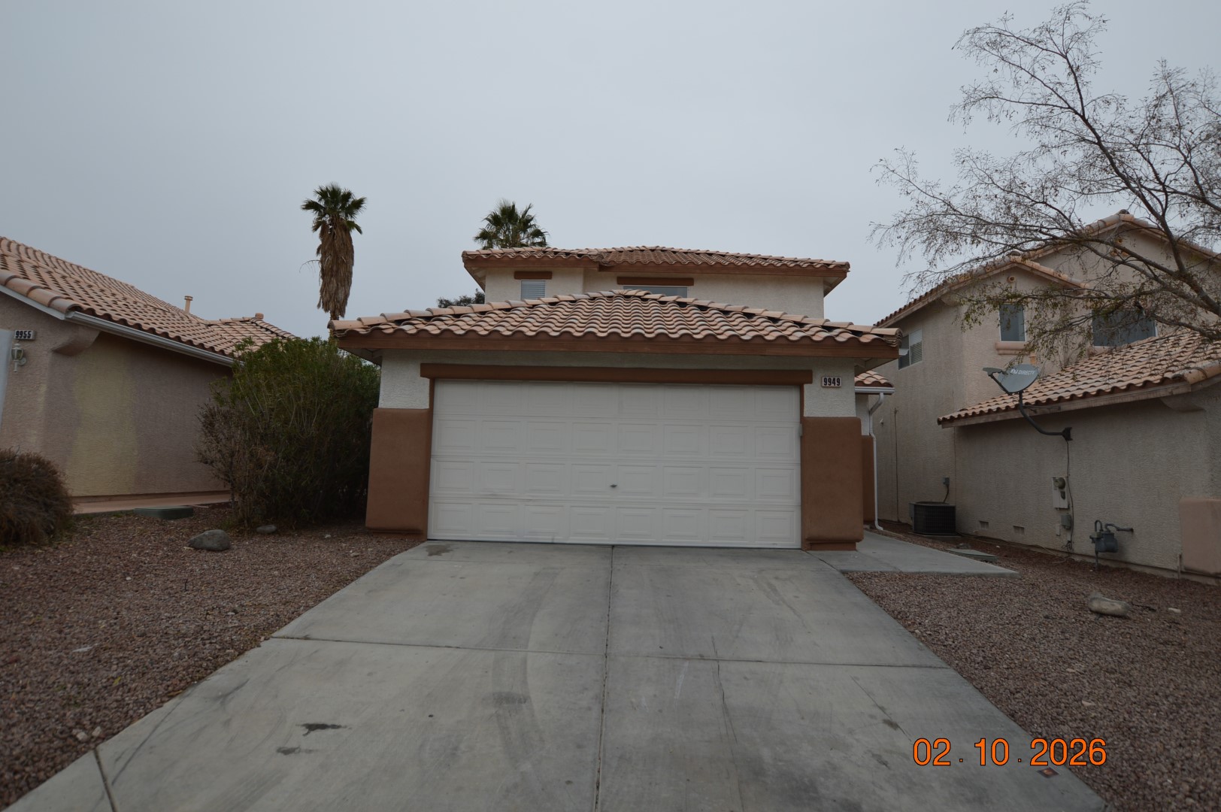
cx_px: 610
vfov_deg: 63.1
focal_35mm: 20
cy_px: 406
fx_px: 661
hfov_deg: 85.5
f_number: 5.6
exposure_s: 1/125
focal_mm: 13
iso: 100
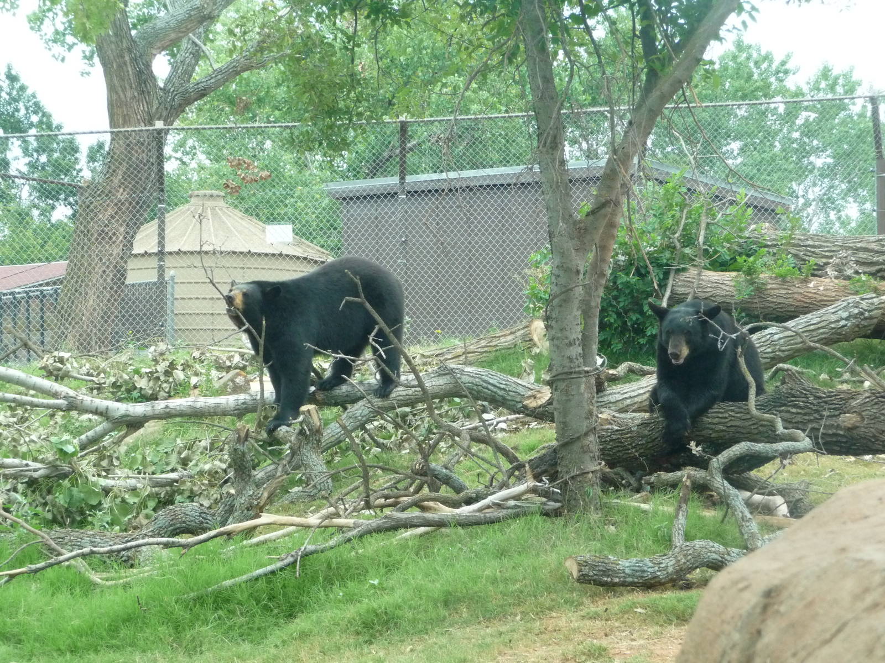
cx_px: 442
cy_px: 332
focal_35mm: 112
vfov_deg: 13.2
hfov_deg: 17.6
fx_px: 2863
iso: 400
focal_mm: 19.1
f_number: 4.7
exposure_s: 1/250
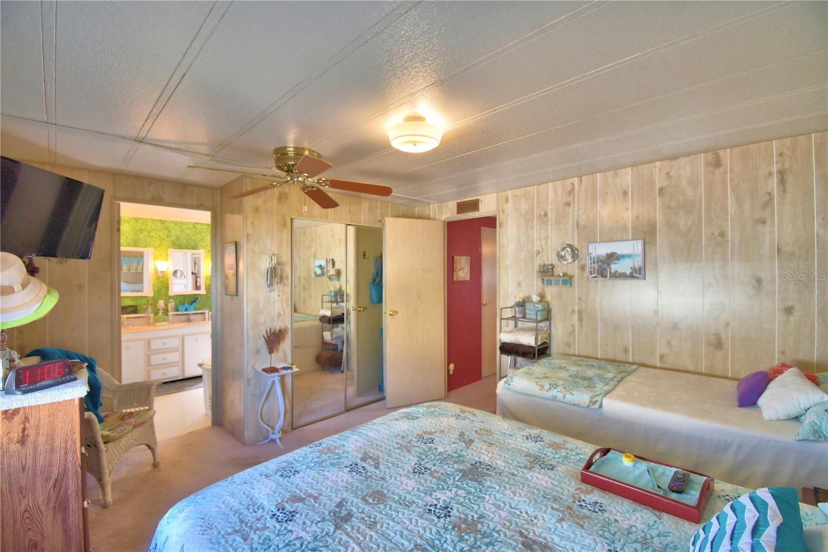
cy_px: 276
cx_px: 414
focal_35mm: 15
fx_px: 345
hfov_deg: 100.4
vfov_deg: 77.3
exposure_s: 1/60
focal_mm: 10
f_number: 4.5
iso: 400
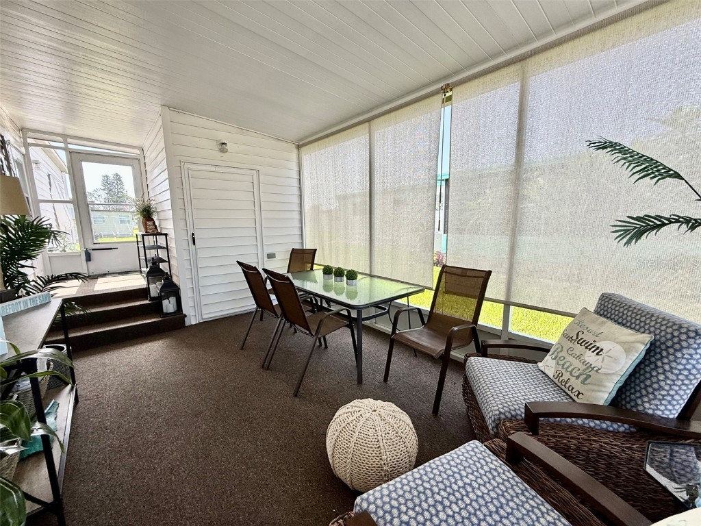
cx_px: 350
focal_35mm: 14
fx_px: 284
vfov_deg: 85.7
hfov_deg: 102.1
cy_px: 263
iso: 50
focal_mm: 2.22
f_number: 2.2
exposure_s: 1/146
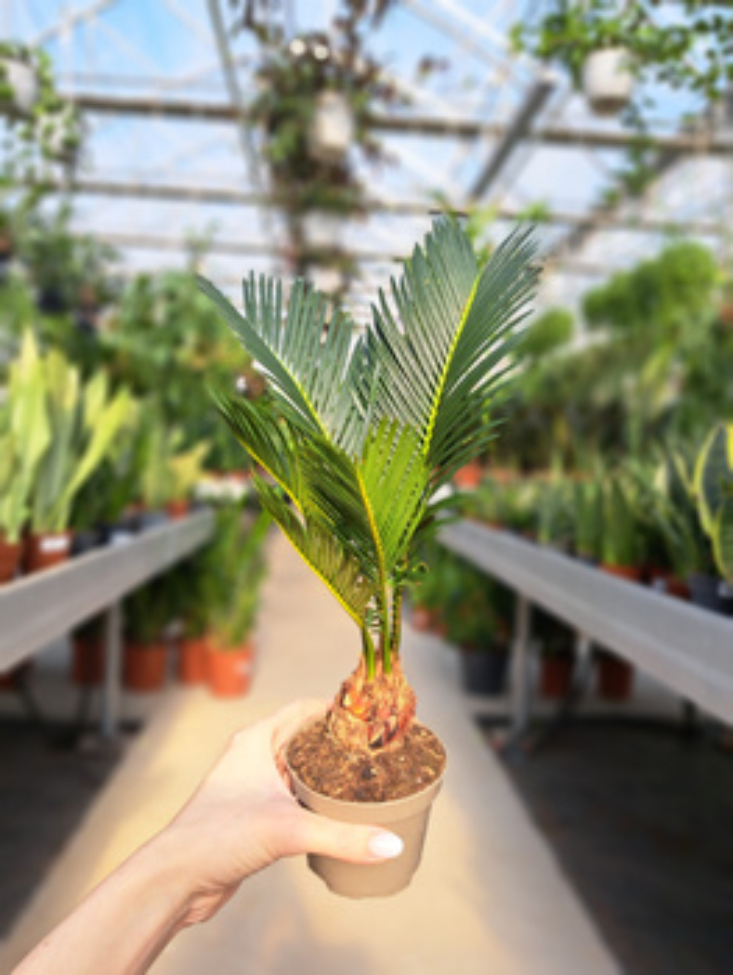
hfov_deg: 56.9
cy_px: 488
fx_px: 677
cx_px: 366
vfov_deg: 71.6
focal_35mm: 24
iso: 50
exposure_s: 1/352
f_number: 1.8
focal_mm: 5.23
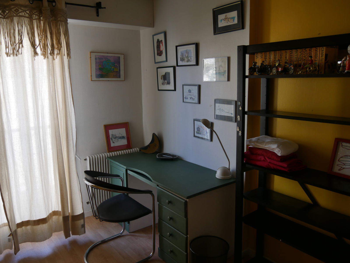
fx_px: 283
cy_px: 132
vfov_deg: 49.8
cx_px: 175
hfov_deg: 63.4
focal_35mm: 28
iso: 200
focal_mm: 14
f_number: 3.5
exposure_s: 1/60
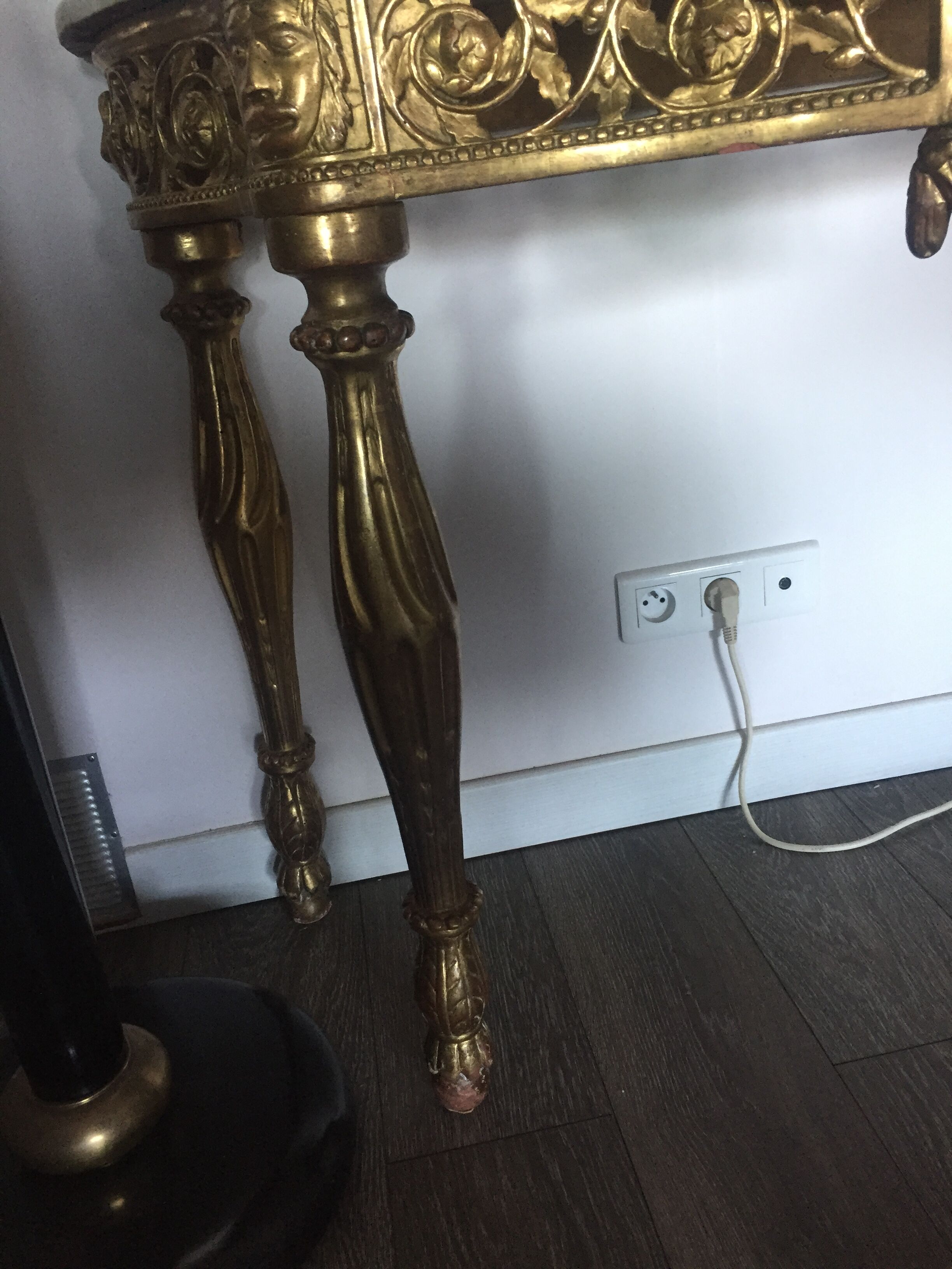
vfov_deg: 61.7
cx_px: 476
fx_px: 1063
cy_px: 634
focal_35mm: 29
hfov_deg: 48.2
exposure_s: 1/33
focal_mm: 4.15
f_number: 2.2
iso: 160
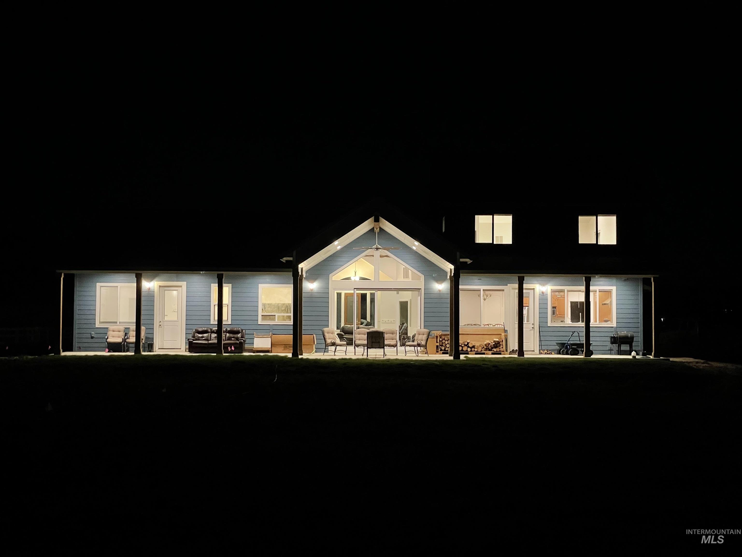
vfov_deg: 28.0
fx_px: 1115
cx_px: 371
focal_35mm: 52
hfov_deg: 36.8
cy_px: 278
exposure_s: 1/40
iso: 640
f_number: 2
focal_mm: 6
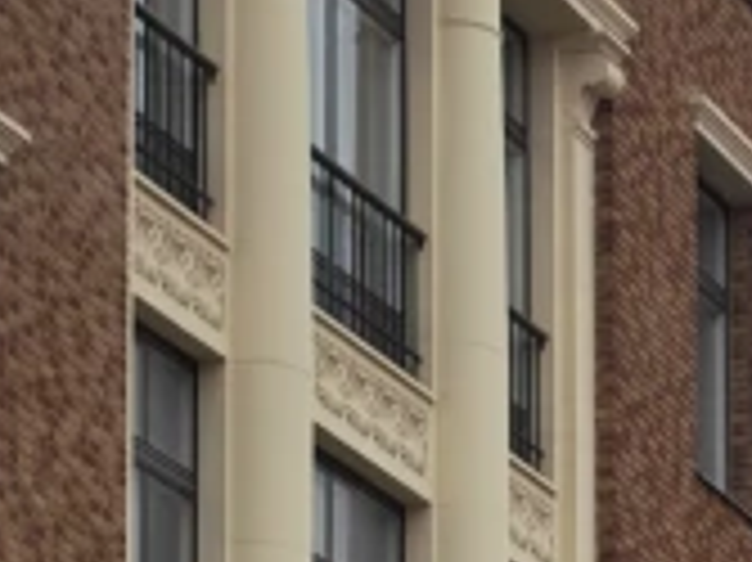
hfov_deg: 7.5
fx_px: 5471
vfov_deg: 5.4
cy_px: 1857
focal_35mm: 252
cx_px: 1603
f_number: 2
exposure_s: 1/1190
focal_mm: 8.72
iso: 50
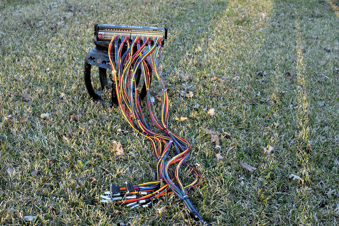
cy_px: 113
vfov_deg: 25.7
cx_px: 170
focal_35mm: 52
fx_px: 494
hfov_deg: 37.9
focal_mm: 35
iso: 400
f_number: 6.3
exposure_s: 1/60
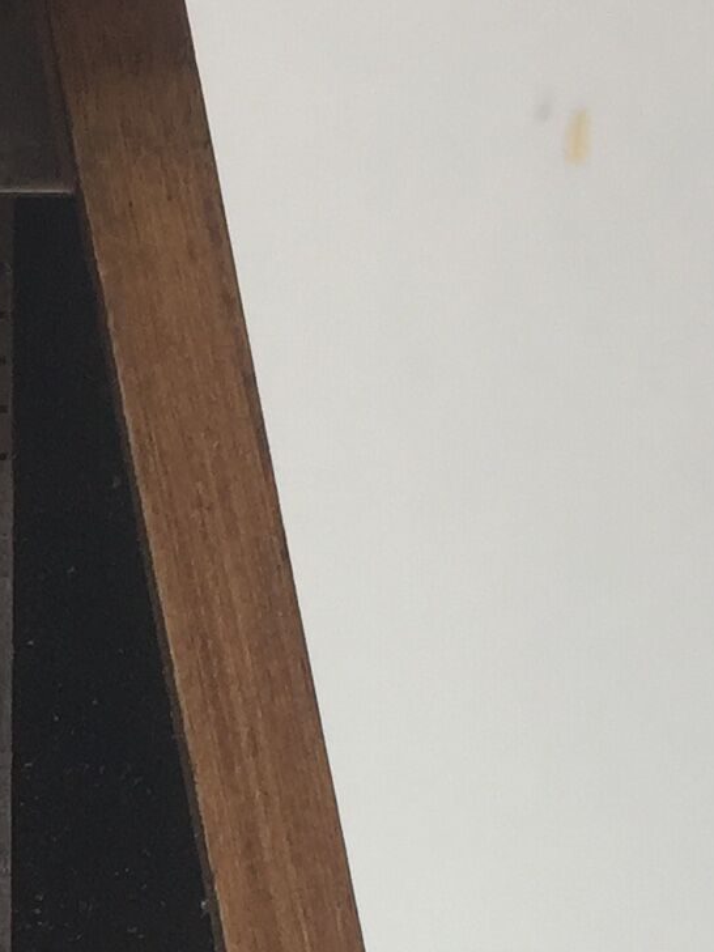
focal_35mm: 130
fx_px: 3575
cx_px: -199
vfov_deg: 14.5
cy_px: 1266
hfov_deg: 11.1
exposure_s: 1/50
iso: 40
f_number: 2.2
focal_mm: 4.15
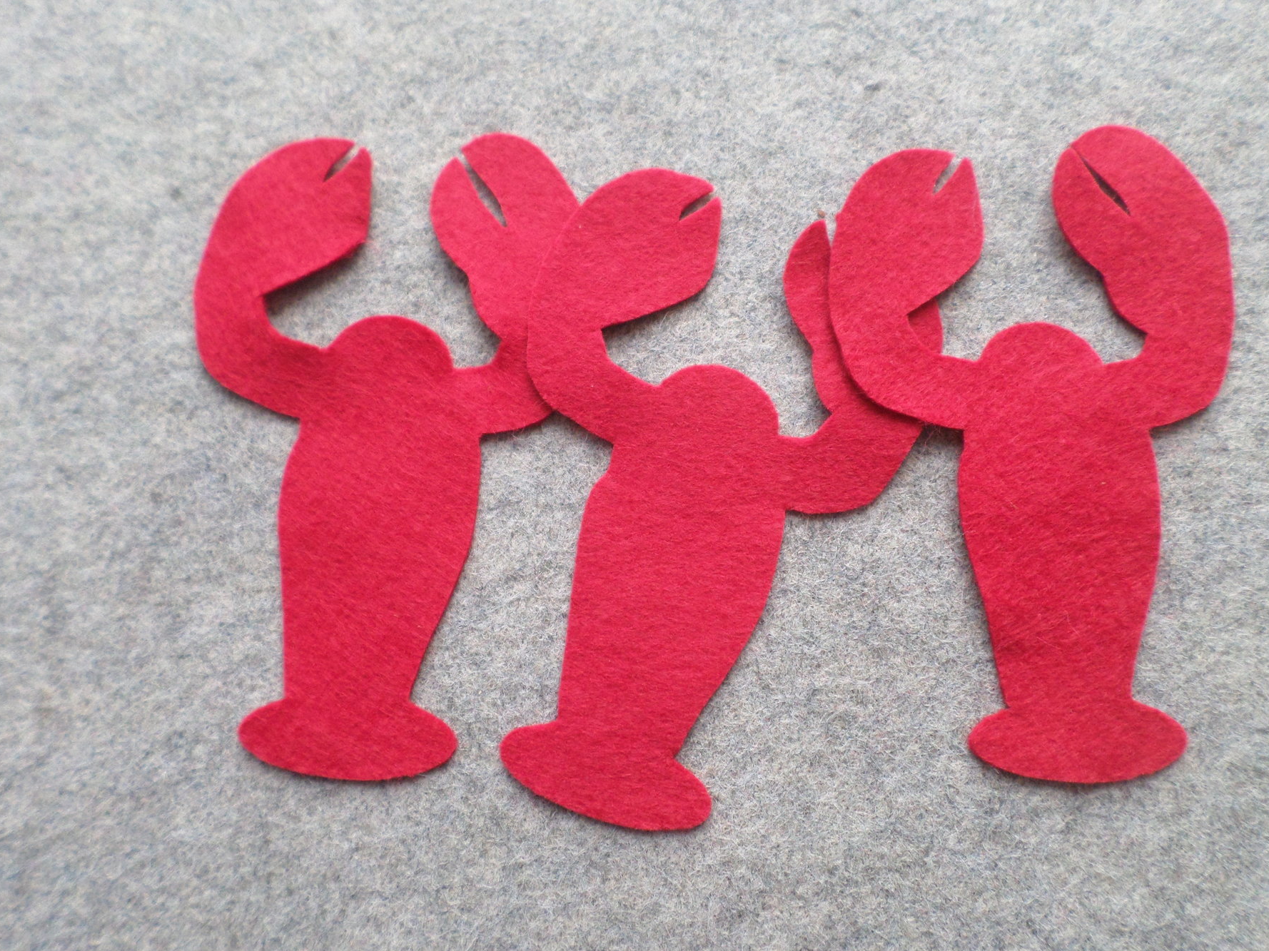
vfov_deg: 51.3
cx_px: 682
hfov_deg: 65.2
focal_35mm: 27
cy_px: 462
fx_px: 990
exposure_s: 1/30
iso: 120
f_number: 2.5
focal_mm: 4.5
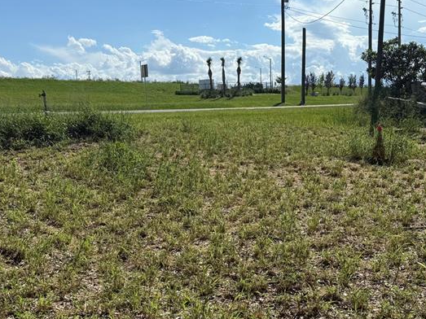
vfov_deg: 30.8
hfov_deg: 40.1
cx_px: 268
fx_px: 578
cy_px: 179
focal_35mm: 47
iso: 80
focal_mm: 6.76
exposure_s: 1/8130
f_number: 1.78
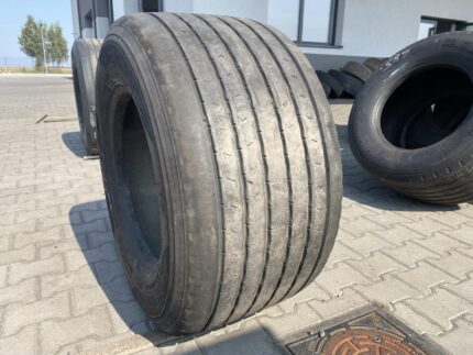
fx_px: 355
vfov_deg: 53.1
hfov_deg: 67.3
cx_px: 236
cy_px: 178
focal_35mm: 26
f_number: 1.8
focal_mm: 4.25
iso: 32
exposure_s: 1/1377
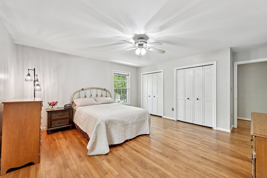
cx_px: 134
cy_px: 89
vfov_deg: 81.2
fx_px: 104
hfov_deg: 104.3
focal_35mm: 14
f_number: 8
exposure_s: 1/13
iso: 400
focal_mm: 14
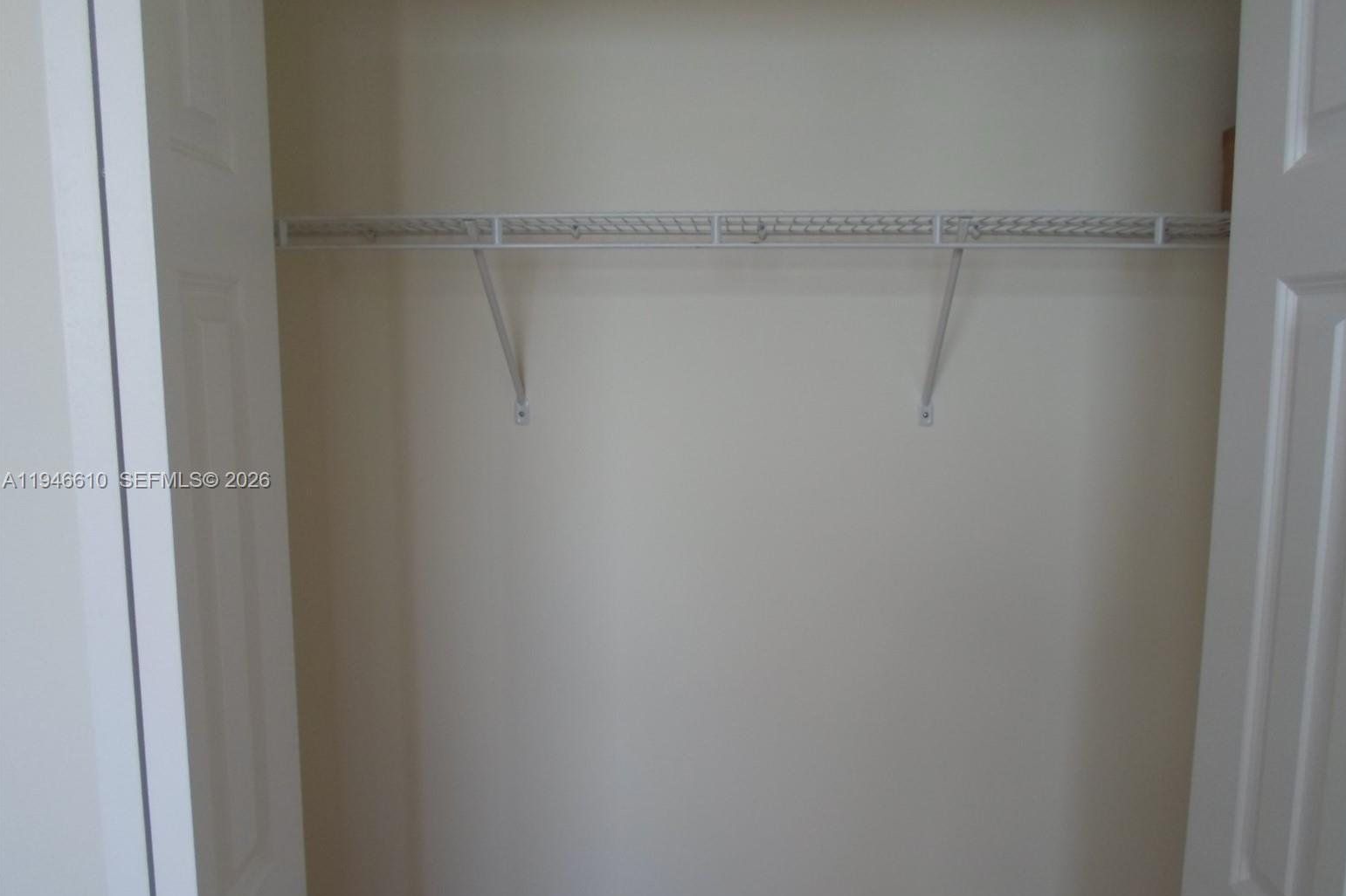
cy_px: 482
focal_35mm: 27
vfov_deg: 47.9
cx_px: 697
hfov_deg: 67.4
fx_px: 1009
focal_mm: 4.5
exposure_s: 1/90
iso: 80
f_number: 2.5
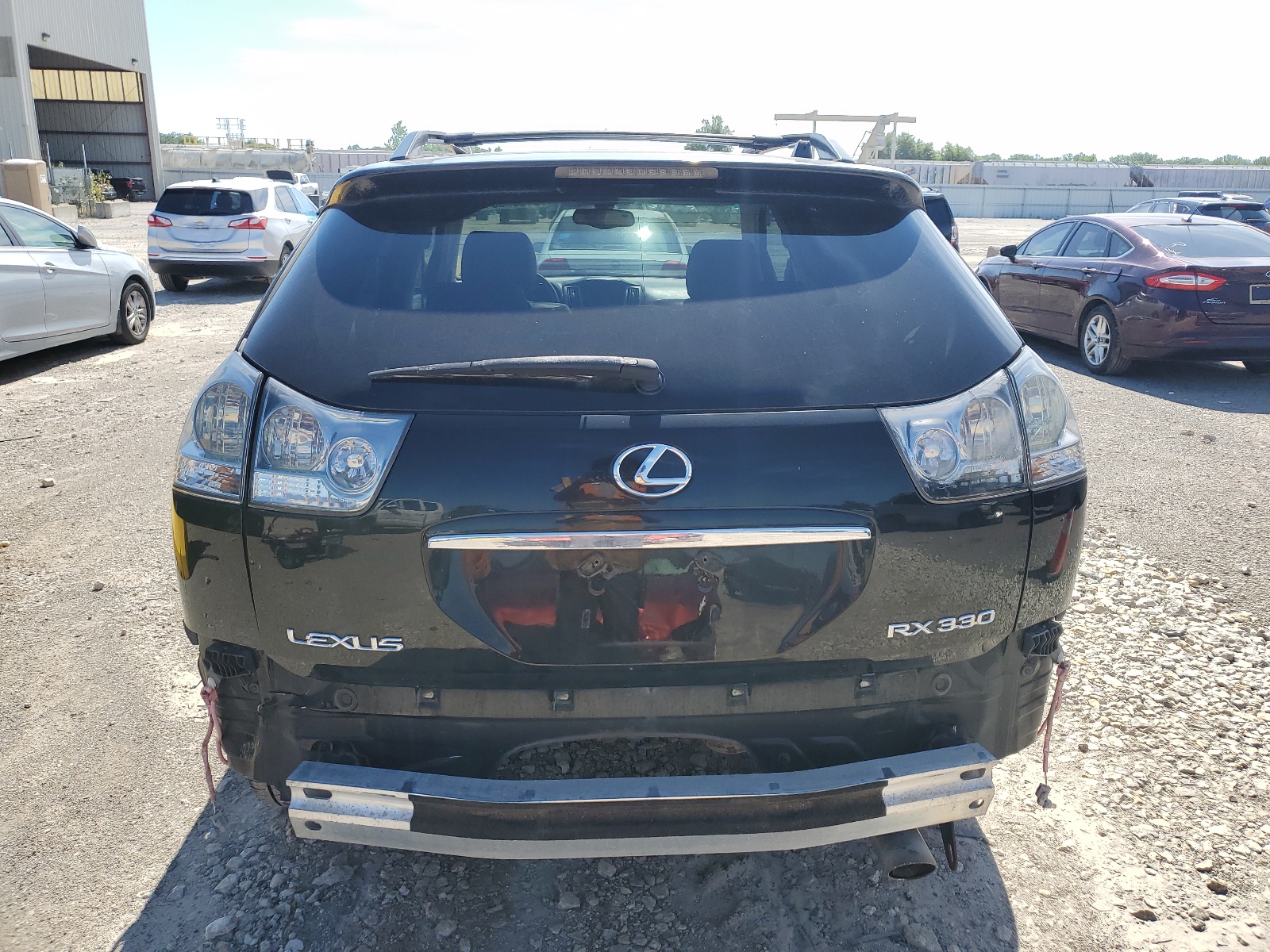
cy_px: 476
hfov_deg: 67.3
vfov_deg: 53.1
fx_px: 954
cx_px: 635
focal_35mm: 26
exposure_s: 1/2000
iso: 50
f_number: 1.5
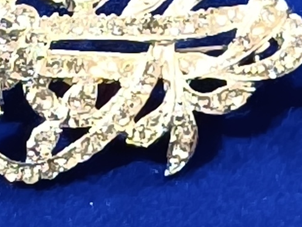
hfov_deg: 6.4
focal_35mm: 309
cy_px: 47
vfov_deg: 4.8
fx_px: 2696
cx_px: 4
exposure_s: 1/1250
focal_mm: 6.57
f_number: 1.6
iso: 2500
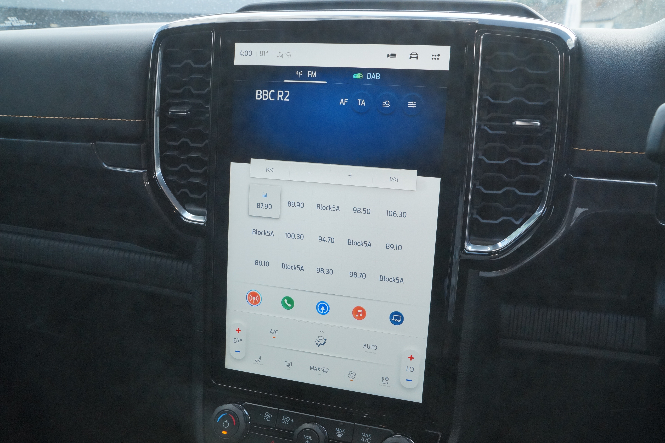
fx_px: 609
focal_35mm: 33
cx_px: 332
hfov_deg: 57.3
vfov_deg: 39.9
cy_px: 222
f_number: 9
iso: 800
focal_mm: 22
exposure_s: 1/125
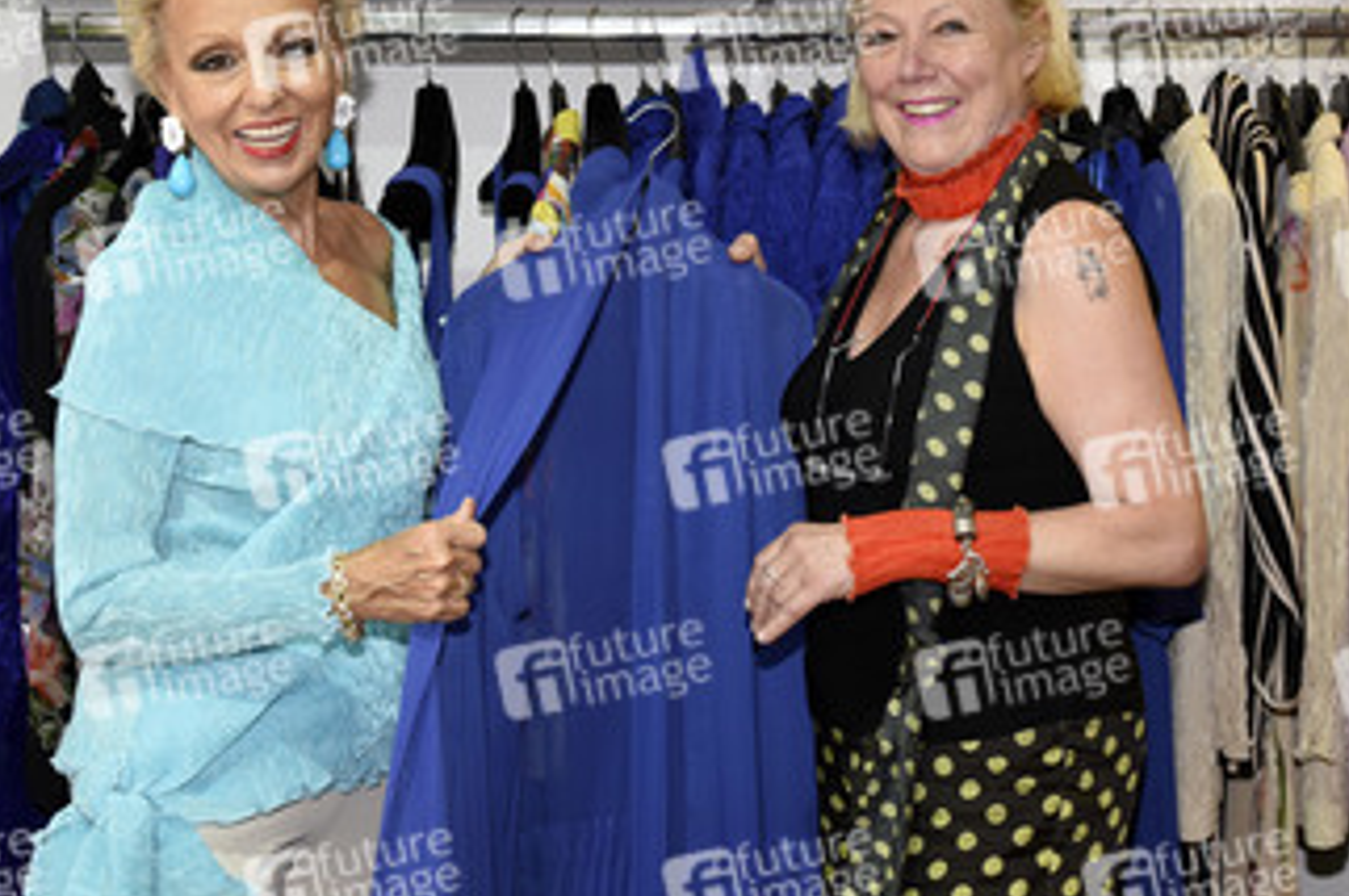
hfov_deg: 40.4
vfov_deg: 27.4
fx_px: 1834
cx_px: 660
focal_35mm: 49
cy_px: 356
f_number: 6.3
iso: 1000
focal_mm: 35
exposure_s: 1/125
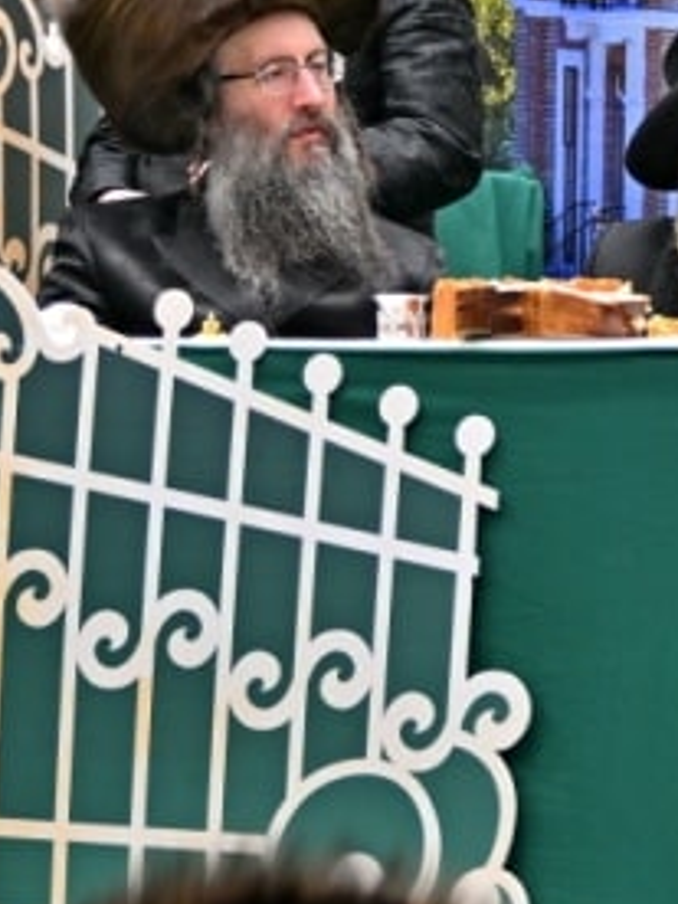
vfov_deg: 5.3
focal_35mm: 375
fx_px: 9793
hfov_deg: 3.9
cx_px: 1435
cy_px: 13
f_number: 2.8
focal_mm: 70
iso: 200
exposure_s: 1/250
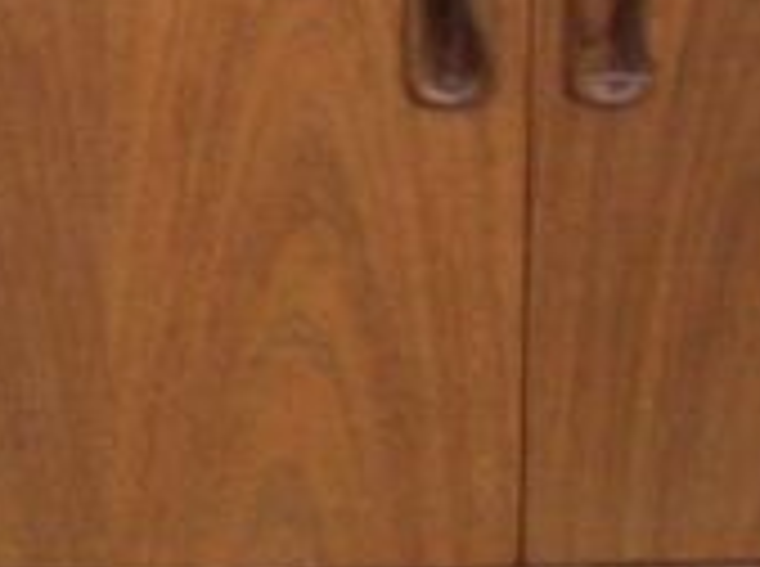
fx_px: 5324
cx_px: -967
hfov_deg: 7.7
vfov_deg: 6.0
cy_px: -198
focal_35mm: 243
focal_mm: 5.7
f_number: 2.9
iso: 80
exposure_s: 1/160
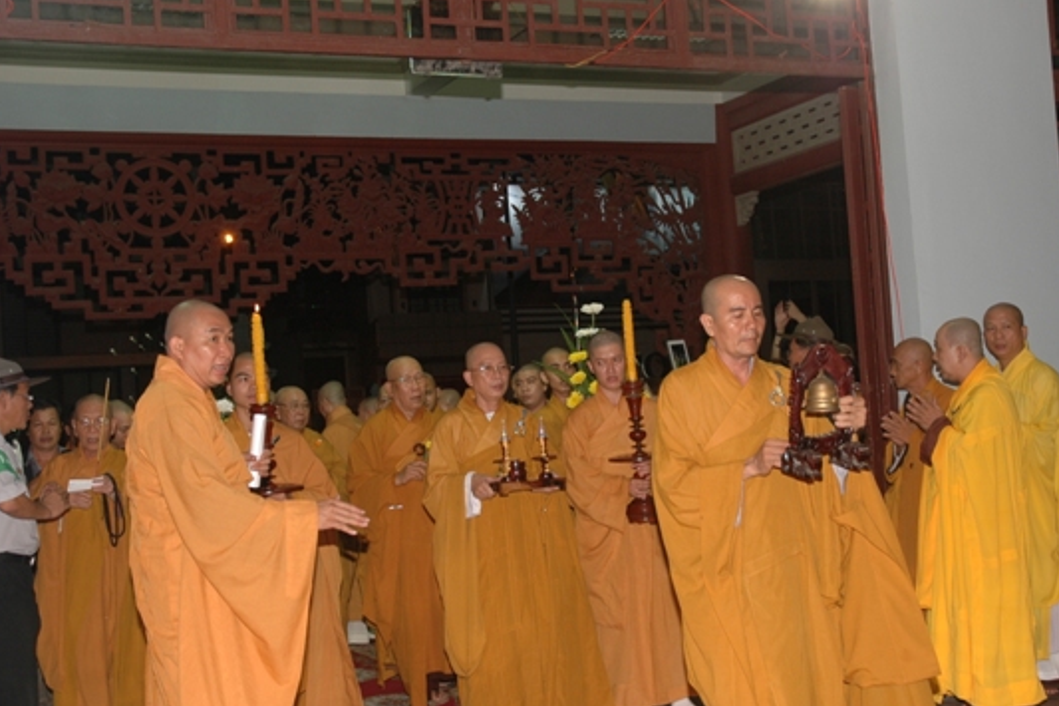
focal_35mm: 49
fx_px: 1429
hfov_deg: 40.7
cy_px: 348
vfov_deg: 27.7
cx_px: 511
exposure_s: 1/60
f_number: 4
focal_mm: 27
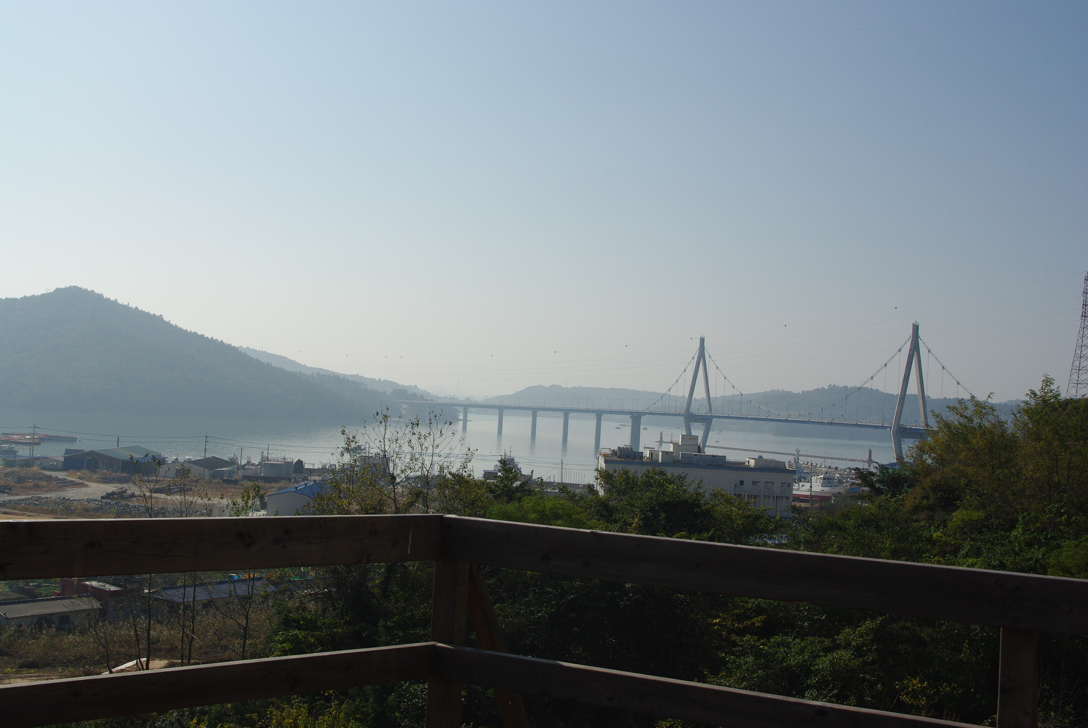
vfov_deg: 34.3
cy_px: 364
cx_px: 544
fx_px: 1180
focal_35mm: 39
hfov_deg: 49.5
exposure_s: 1/750
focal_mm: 26.25
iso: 200
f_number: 9.5
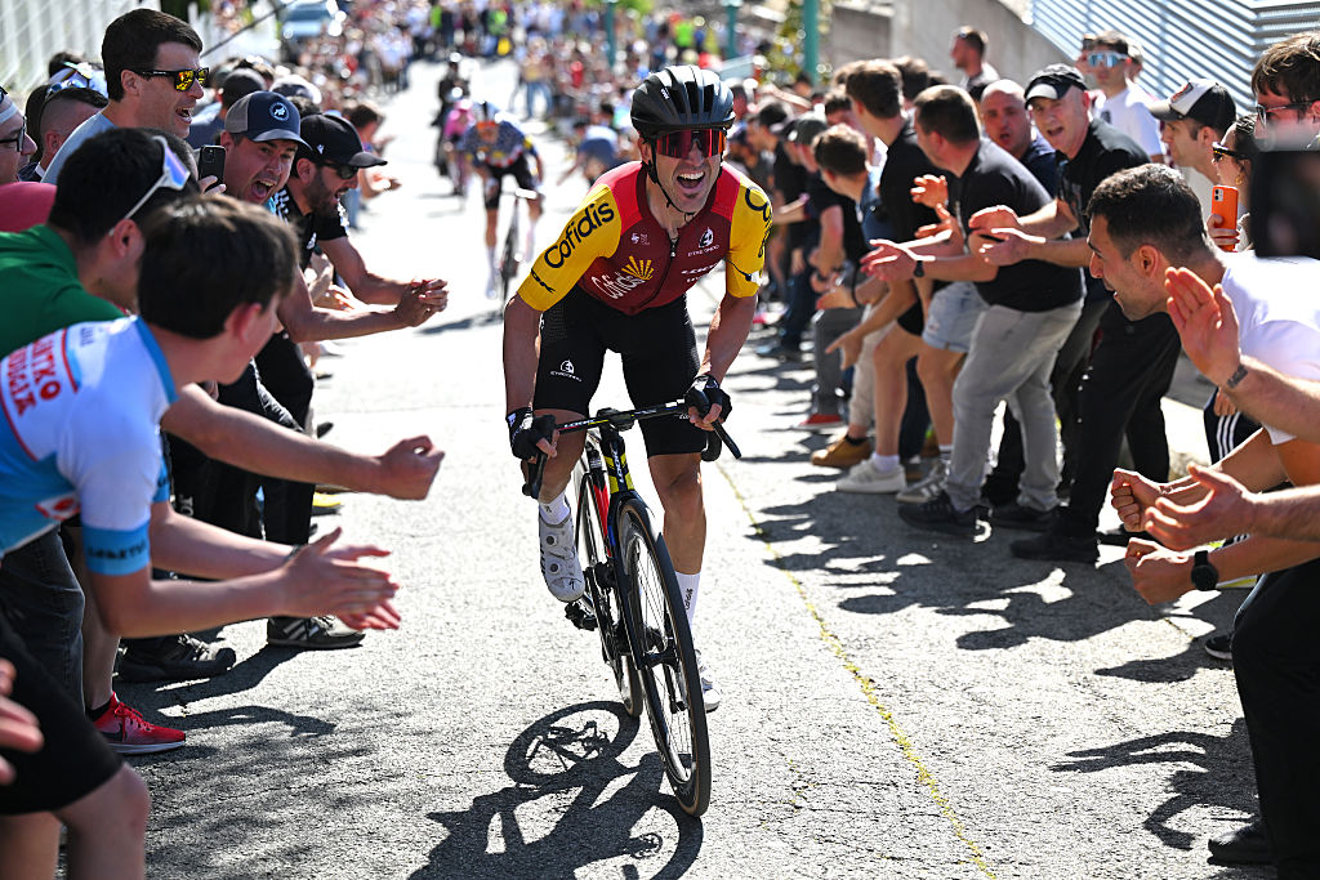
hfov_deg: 27.0
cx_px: 660
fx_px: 2750
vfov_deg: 18.2
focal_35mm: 75
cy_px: 440
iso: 250
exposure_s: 1/2000
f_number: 3.2
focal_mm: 75
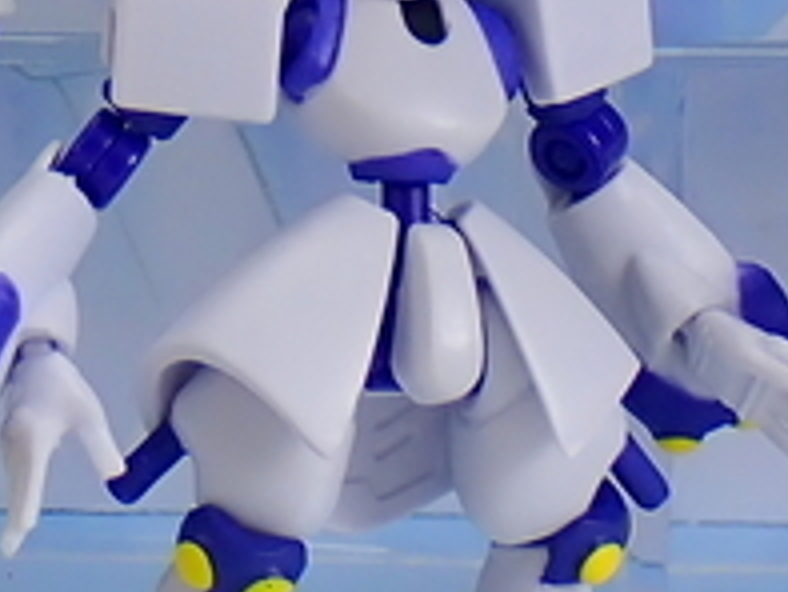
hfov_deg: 7.0
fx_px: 6378
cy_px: -408
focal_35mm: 280
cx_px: -352
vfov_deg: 5.3
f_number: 13
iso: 100
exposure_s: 1/1.6
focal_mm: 9.65
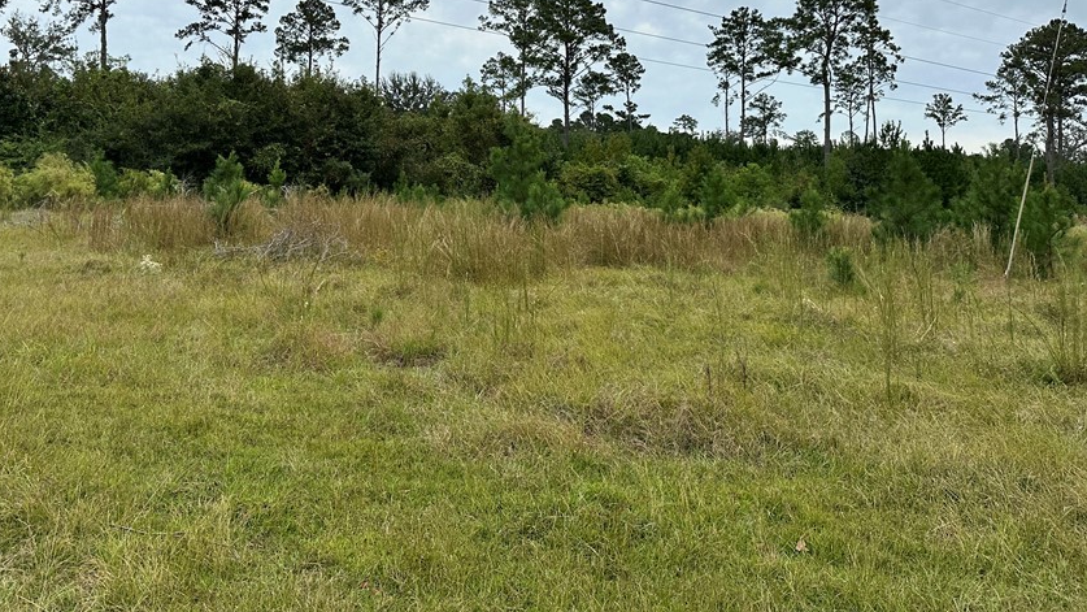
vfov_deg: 35.4
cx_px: 444
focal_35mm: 32
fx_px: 922
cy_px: 118
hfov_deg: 60.6
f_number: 1.78
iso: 80
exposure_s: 1/2882
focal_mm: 6.86
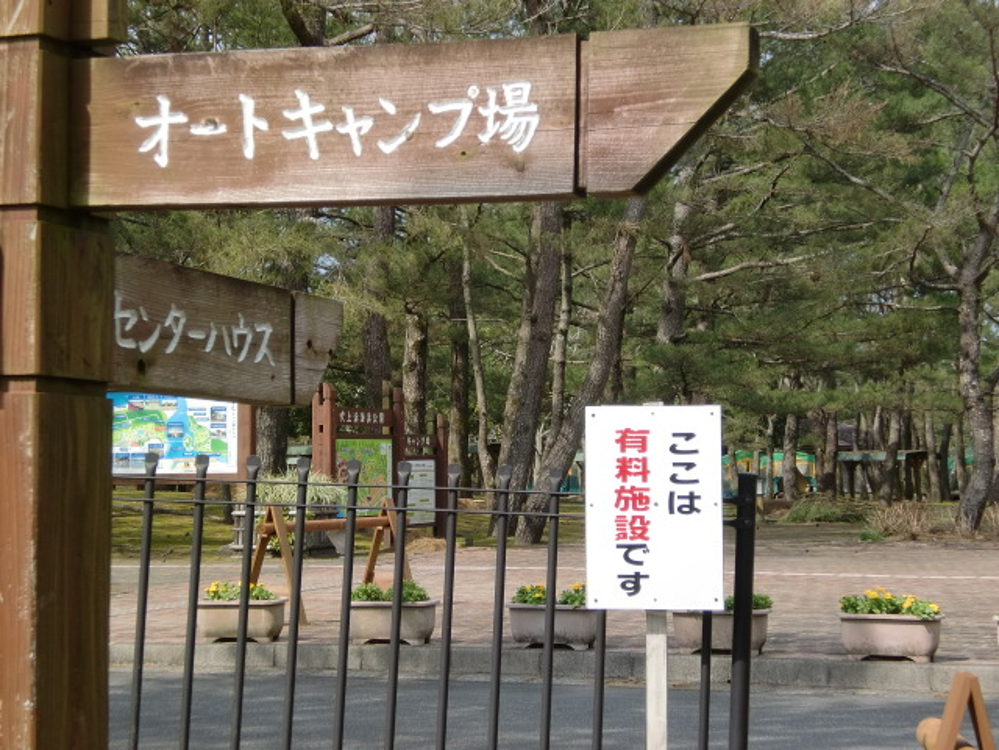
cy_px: 375
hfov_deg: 24.1
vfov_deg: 18.2
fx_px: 2338
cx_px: 500
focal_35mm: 81
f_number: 5
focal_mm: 14.49
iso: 64
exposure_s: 1/320
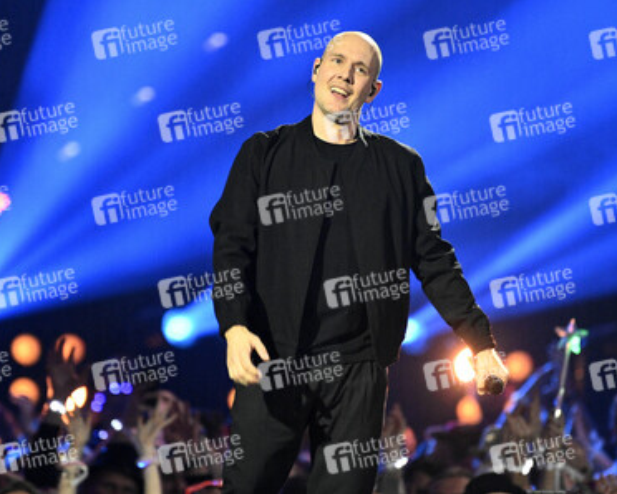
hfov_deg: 3.4
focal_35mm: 568
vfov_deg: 2.7
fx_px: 10378
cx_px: 323
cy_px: 247
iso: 16000
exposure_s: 1/200
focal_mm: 500
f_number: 5.6
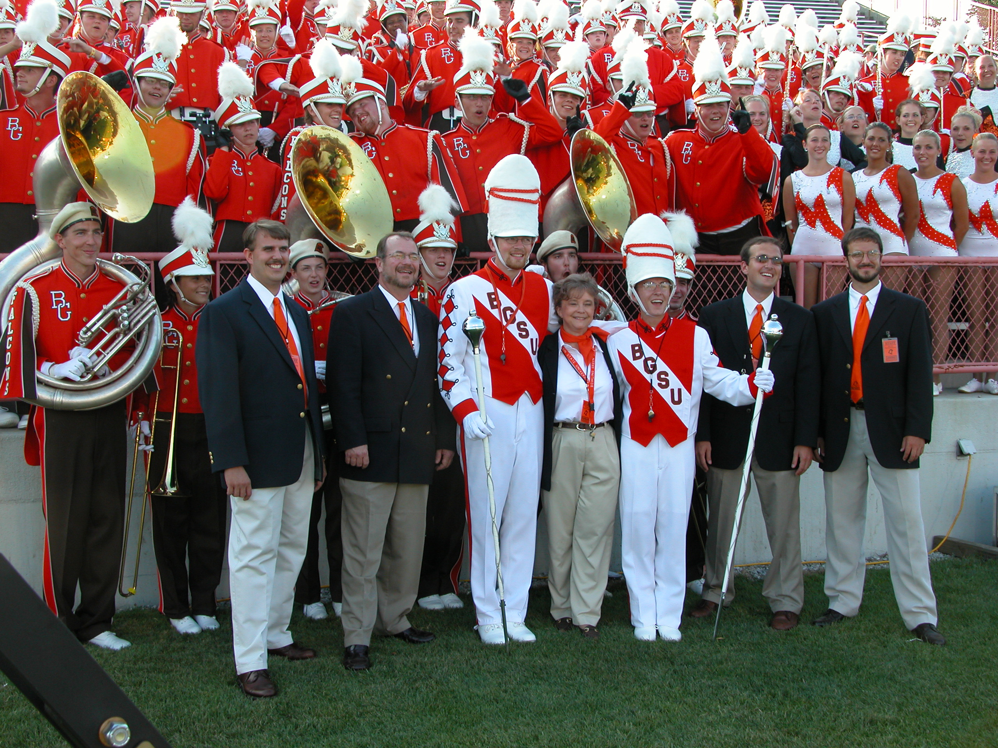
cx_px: 499
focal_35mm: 46
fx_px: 1326
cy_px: 374
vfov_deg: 31.5
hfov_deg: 41.2
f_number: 4.7
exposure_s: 1/124
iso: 100
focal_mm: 11.6
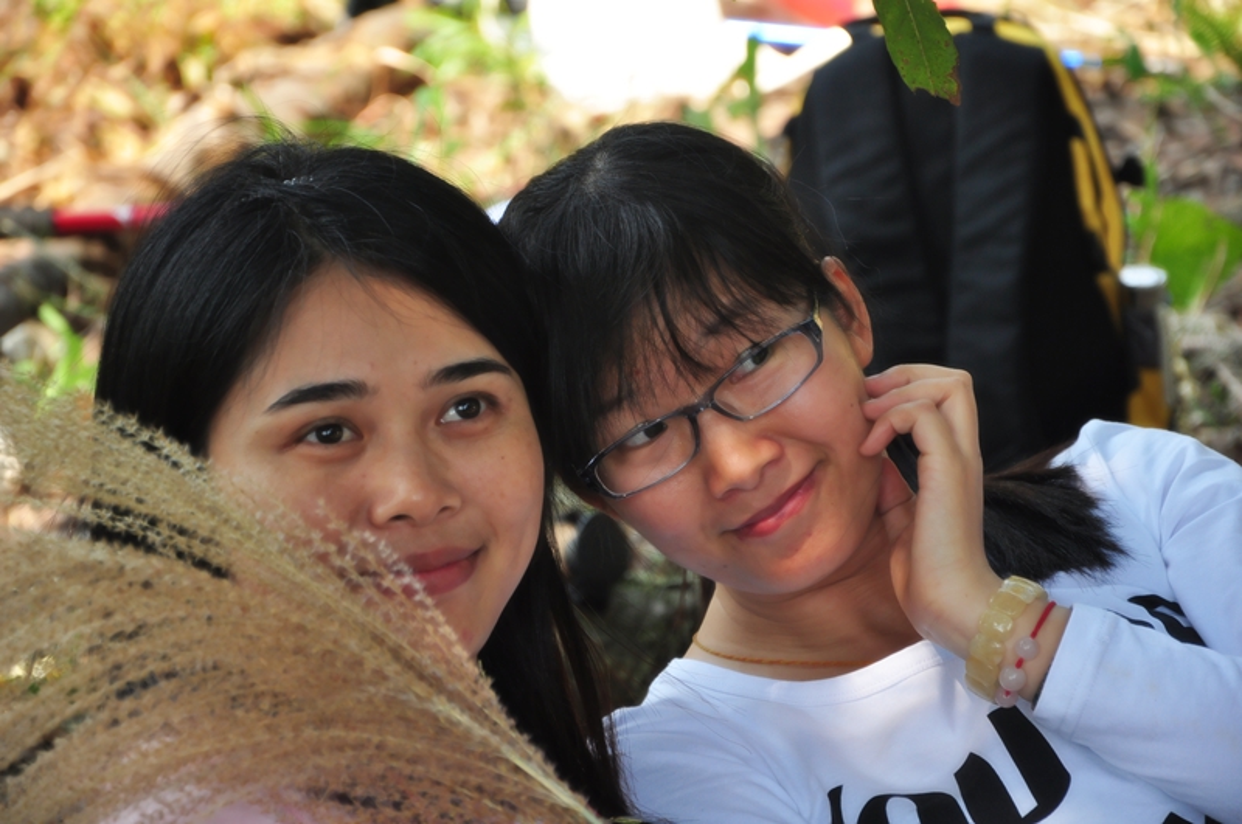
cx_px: 621
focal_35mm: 158
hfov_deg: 13.1
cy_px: 412
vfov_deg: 8.7
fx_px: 5426
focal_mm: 105
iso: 320
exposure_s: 1/320
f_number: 5.6
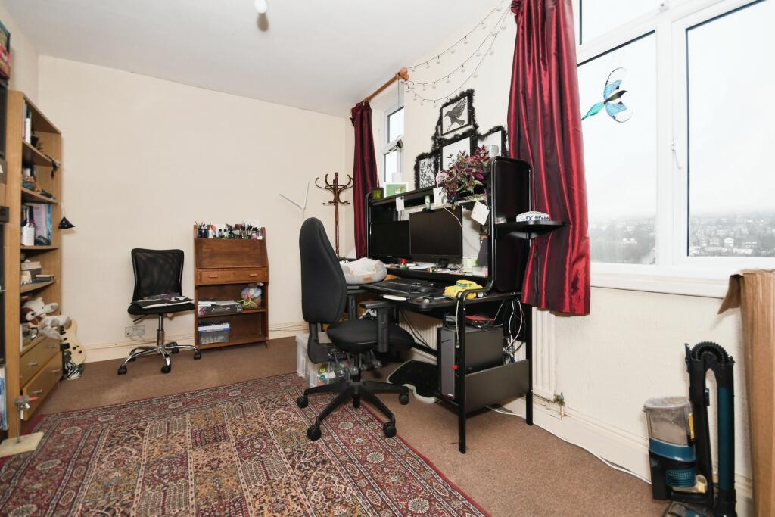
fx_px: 323
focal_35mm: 15
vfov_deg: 77.3
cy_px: 258
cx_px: 388
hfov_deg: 100.4
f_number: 8
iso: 400
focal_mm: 10
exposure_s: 1/60
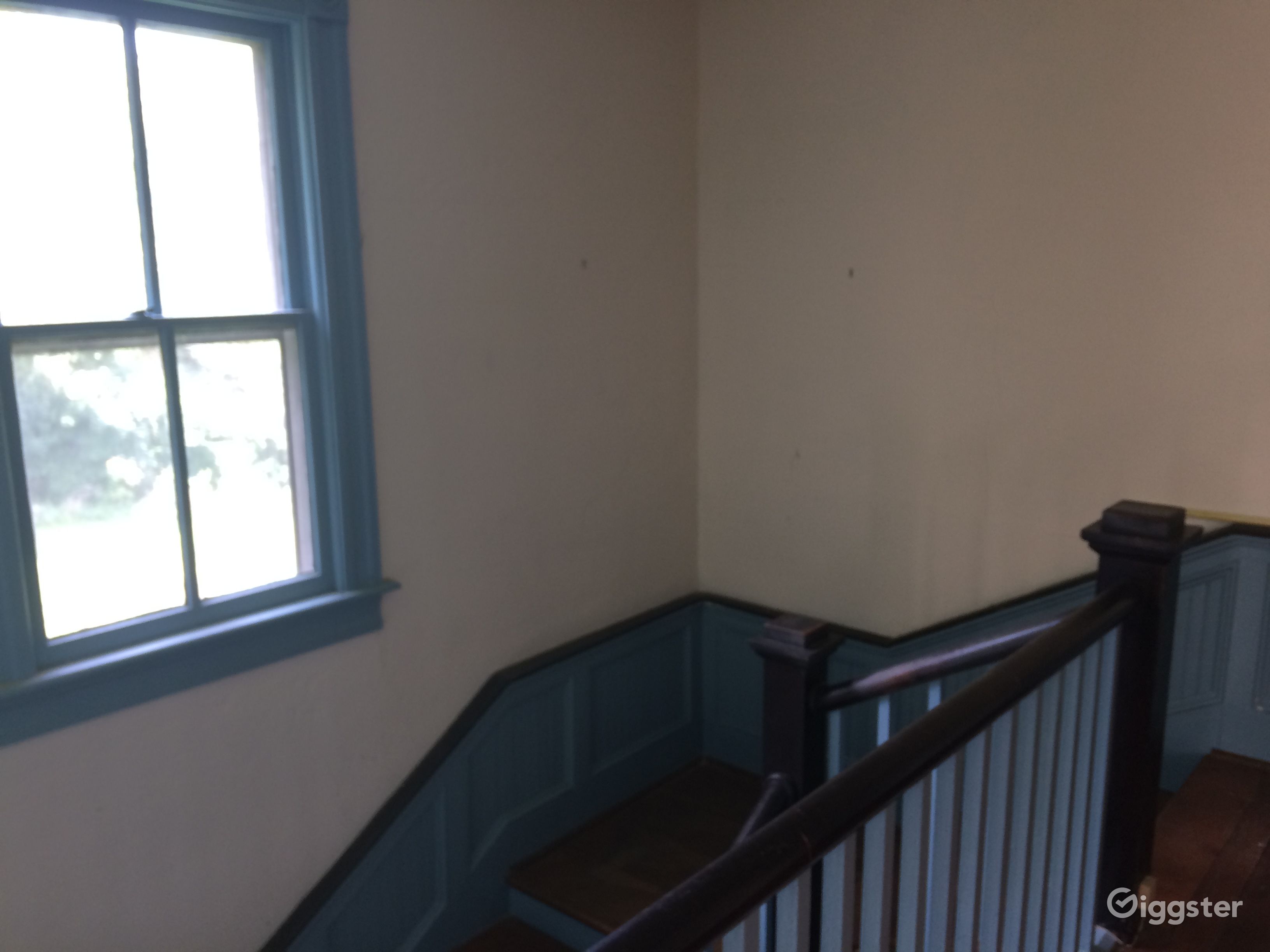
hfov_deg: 61.7
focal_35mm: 29
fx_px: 1064
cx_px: 635
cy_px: 476
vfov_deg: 48.2
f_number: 2.2
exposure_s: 1/30
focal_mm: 4.15
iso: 40
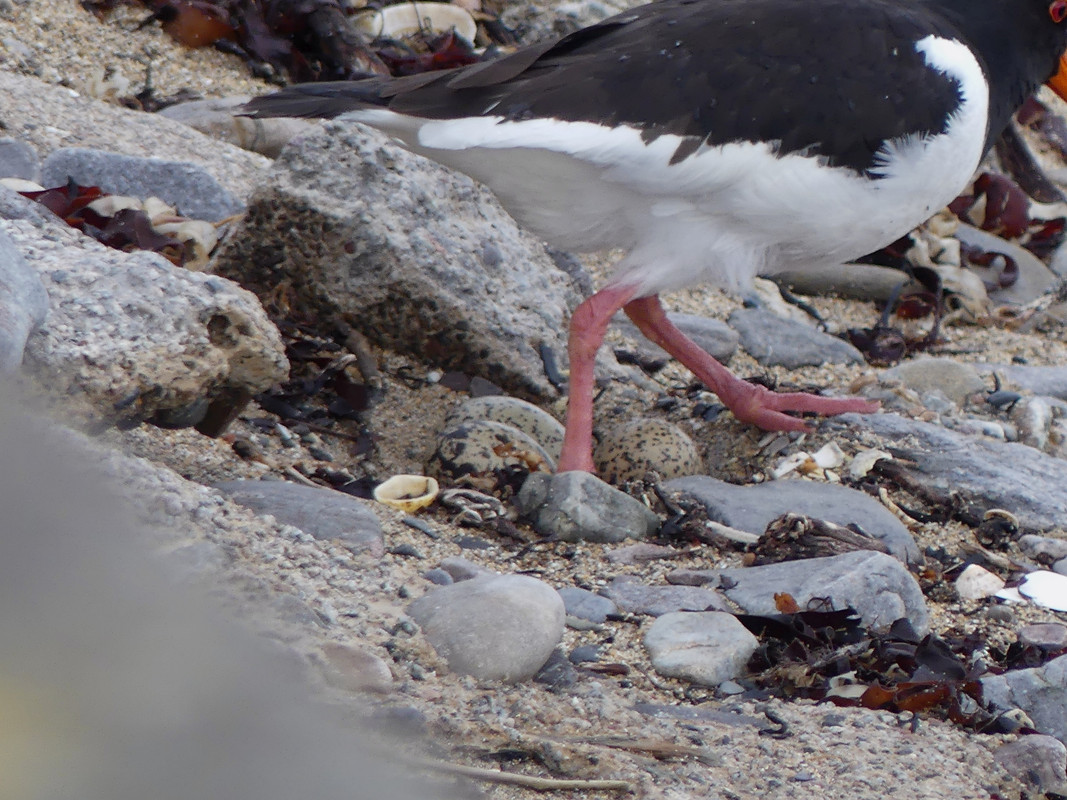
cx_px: 534
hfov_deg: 1.7
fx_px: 36985
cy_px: 400
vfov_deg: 1.2
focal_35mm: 1200
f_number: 3.5
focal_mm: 108
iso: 100
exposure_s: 1/250
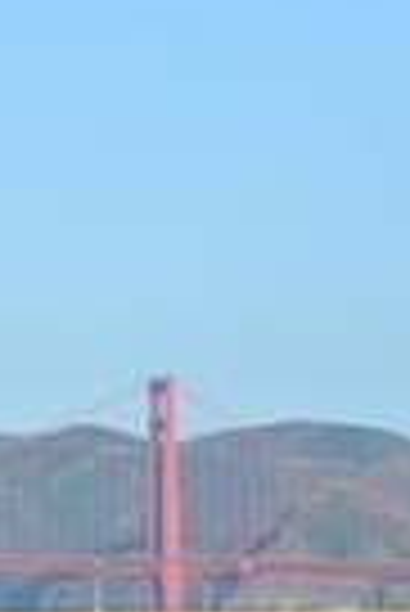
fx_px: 4260
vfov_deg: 8.1
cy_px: 774
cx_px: 77
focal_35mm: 250
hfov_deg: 5.5
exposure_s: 1/640
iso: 100
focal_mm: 30
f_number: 4.5
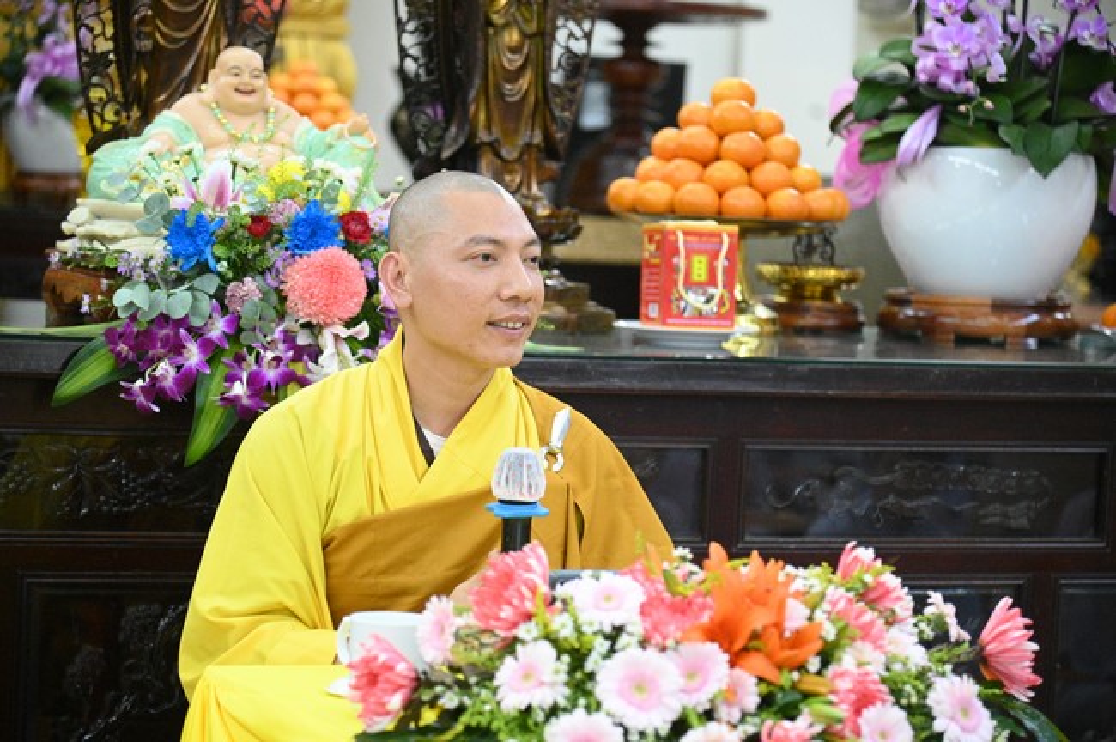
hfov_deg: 18.6
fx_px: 3407
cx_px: 558
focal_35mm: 110
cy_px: 371
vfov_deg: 12.4
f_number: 4
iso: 16000
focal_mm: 110
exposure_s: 1/250
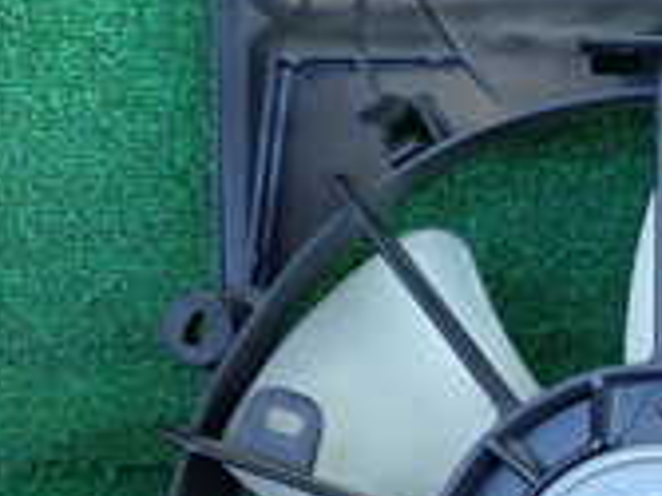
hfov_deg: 15.1
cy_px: 559
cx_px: 1158
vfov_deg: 12.6
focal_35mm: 115
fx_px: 2198
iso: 400
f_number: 2.4
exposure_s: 1/125
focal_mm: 5.79
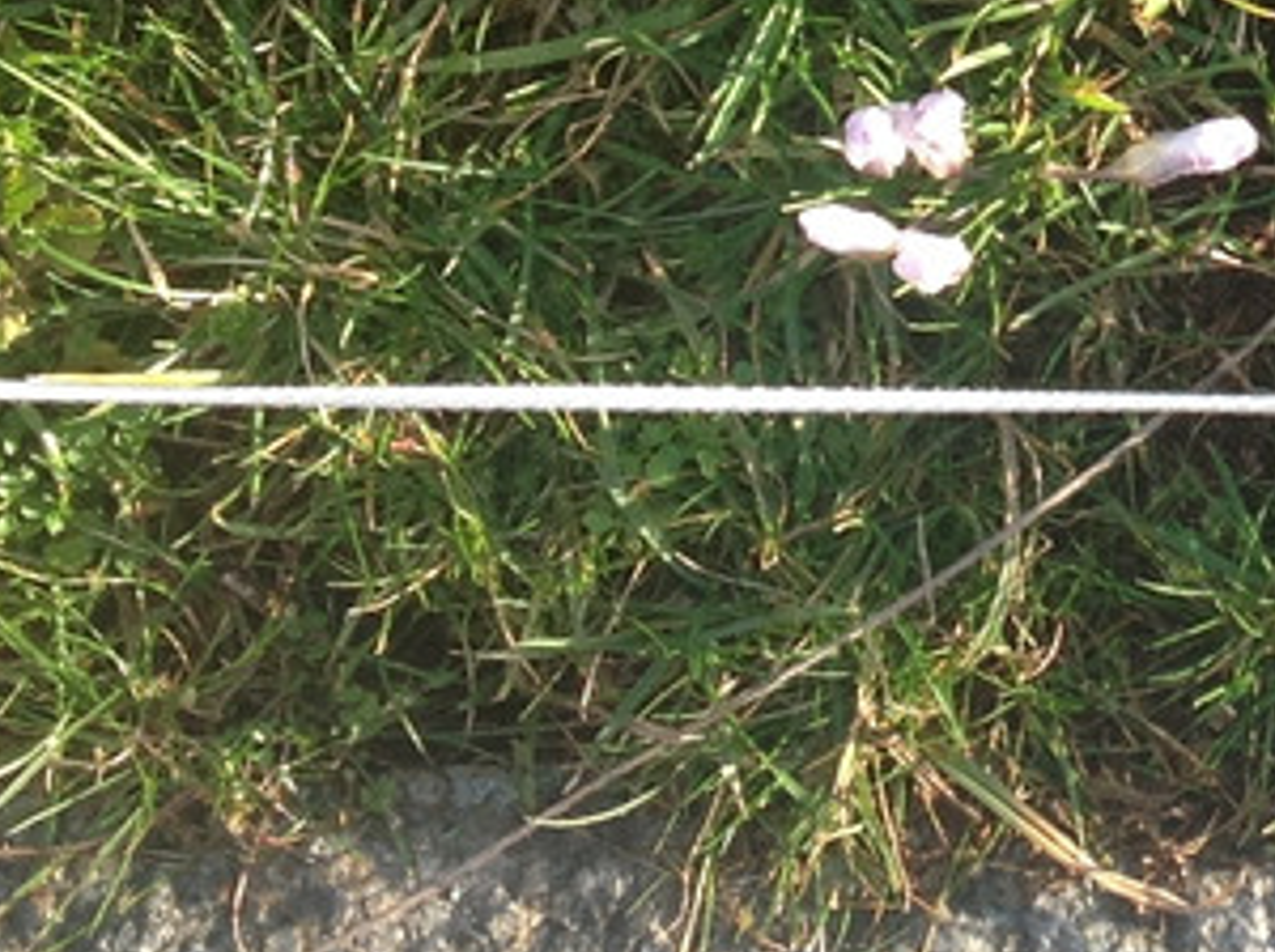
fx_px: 4597
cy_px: -149
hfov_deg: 15.2
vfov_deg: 11.6
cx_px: 1583
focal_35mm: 125
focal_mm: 4.28
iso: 50
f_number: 2.4
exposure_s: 1/162
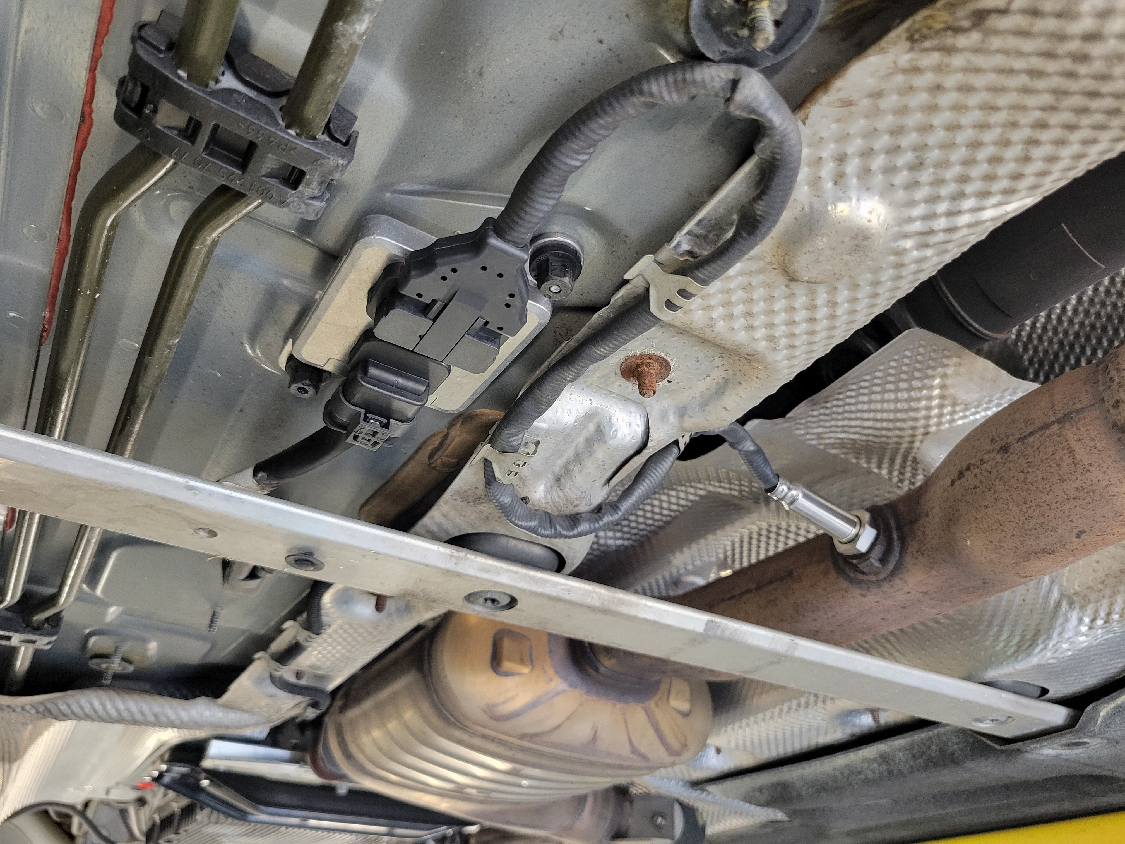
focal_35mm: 26
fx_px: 845
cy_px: 422
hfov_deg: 67.3
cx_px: 562
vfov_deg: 53.1
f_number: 1.8
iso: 320
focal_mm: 5.4
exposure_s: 1/50
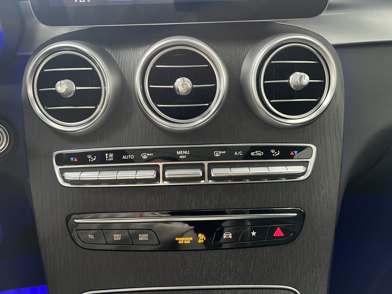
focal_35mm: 26
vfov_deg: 53.1
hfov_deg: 67.3
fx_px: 294
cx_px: 196
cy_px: 147
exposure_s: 1/33
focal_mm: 5.7
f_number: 1.5
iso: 400
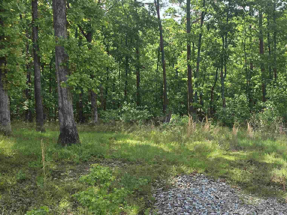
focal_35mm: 46
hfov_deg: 40.1
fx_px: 381
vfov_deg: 31.1
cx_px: 214
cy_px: 155
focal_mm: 6.3
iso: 12
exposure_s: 1/260
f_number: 1.7
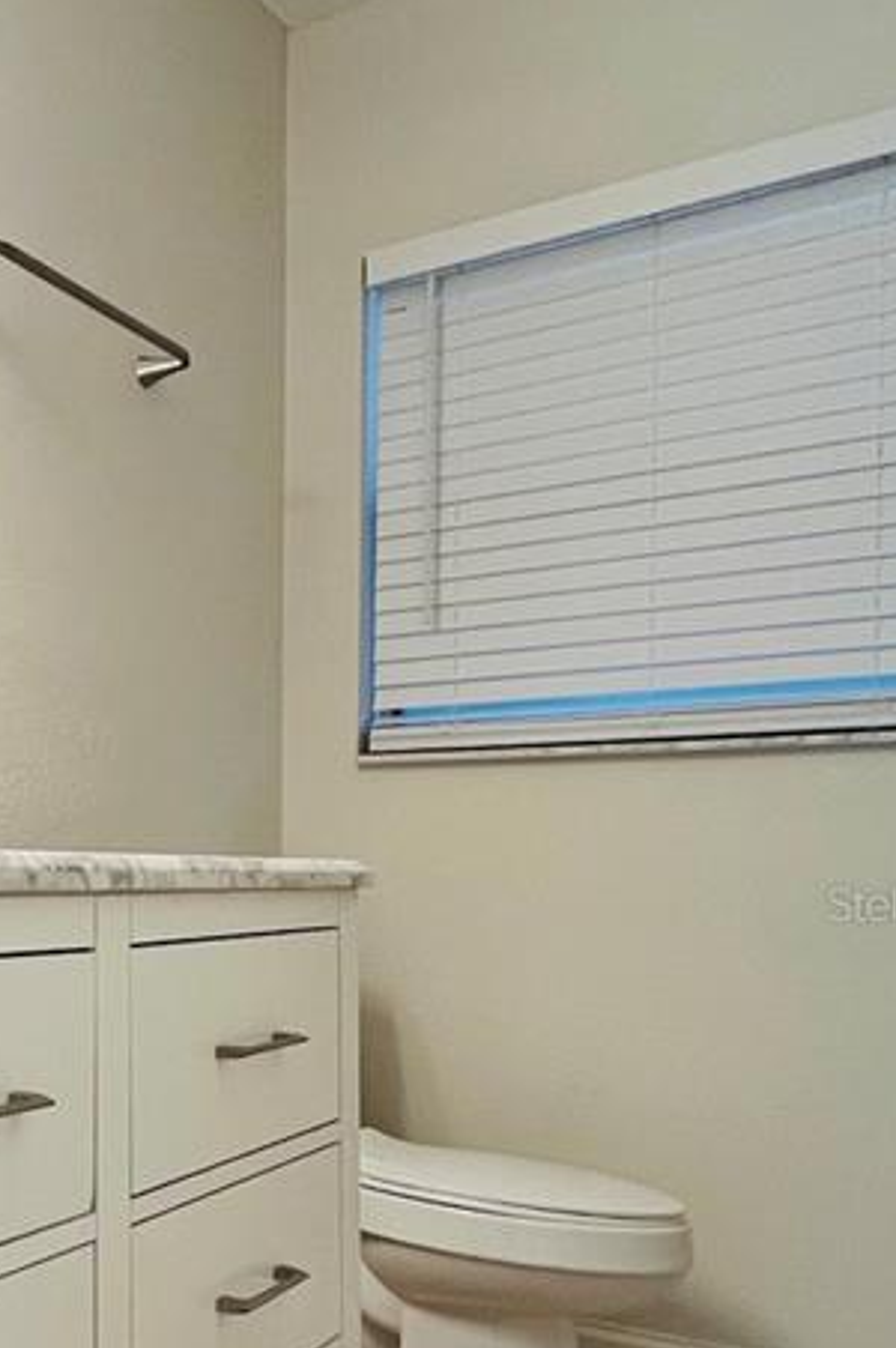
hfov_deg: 29.0
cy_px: 903
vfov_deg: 52.1
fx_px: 1346
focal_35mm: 36
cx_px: -305
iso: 200
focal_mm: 1.57
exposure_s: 1/120
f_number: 1.8
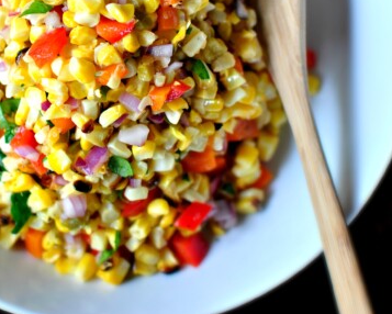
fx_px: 1219
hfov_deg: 18.1
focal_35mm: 105
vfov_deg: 14.5
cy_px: 37
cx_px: 81
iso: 100
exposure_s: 1/80
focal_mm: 35
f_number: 2
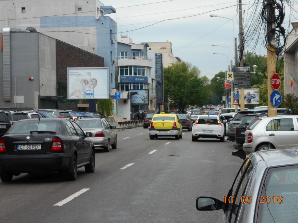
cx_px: 149
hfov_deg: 19.8
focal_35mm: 99
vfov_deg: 14.9
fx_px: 852
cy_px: 112
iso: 80
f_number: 5.5
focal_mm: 17.6
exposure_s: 1/250
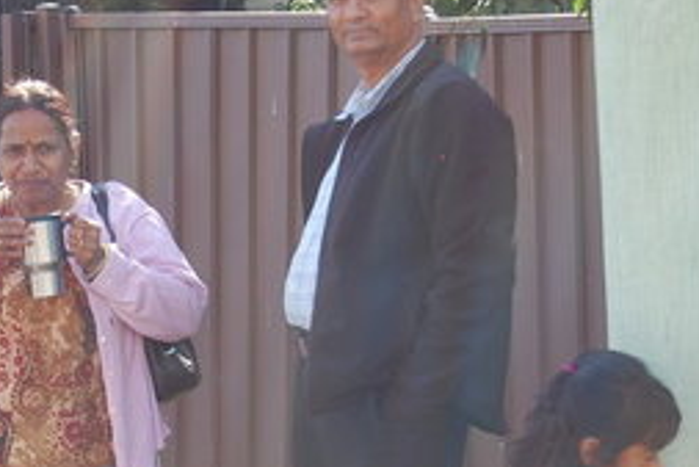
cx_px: 135
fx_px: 3536
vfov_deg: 7.5
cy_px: 412
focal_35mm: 182
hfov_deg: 11.2
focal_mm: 48
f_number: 5.6
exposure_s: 1/125
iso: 200
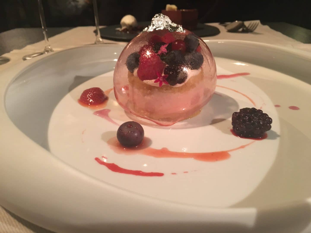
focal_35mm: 29
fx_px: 261
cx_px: 156
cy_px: 116
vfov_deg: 48.2
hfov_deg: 61.7
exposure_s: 1/17
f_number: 2.2
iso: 400
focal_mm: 4.15
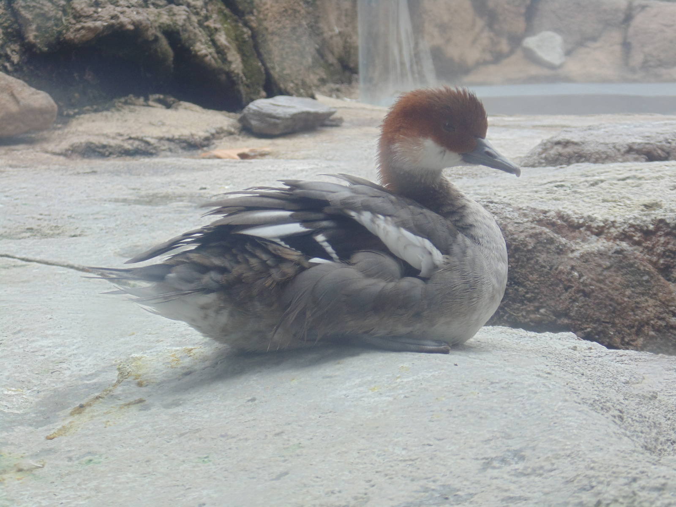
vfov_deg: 15.1
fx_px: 1914
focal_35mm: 98
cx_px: 338
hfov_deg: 20.0
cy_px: 254
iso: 80
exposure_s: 1/50
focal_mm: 17.5
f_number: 4.6
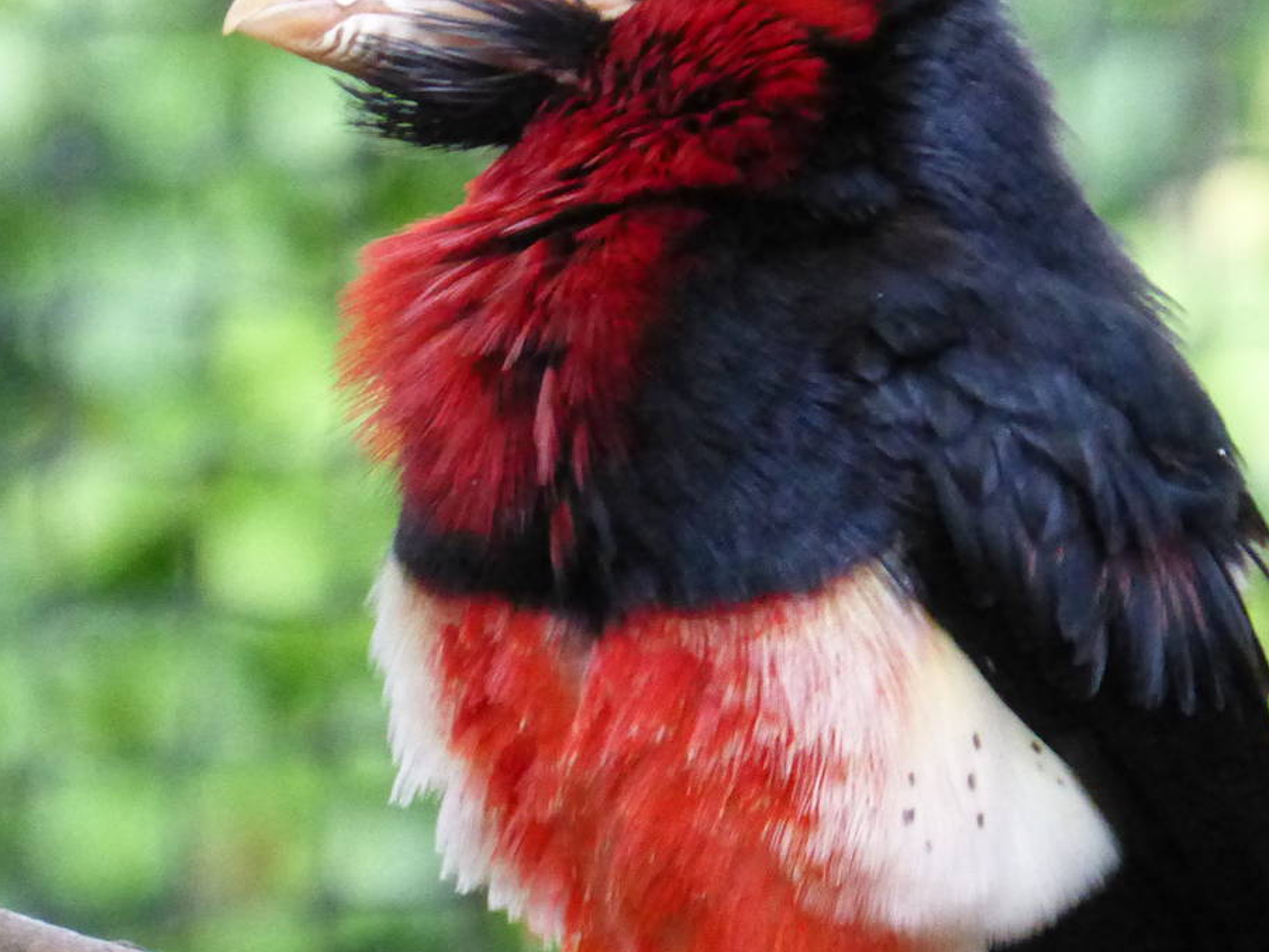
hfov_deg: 2.2
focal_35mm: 891
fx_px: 32668
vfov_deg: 1.7
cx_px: 786
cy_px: 584
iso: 1600
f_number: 6.3
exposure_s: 1/30
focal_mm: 81.7
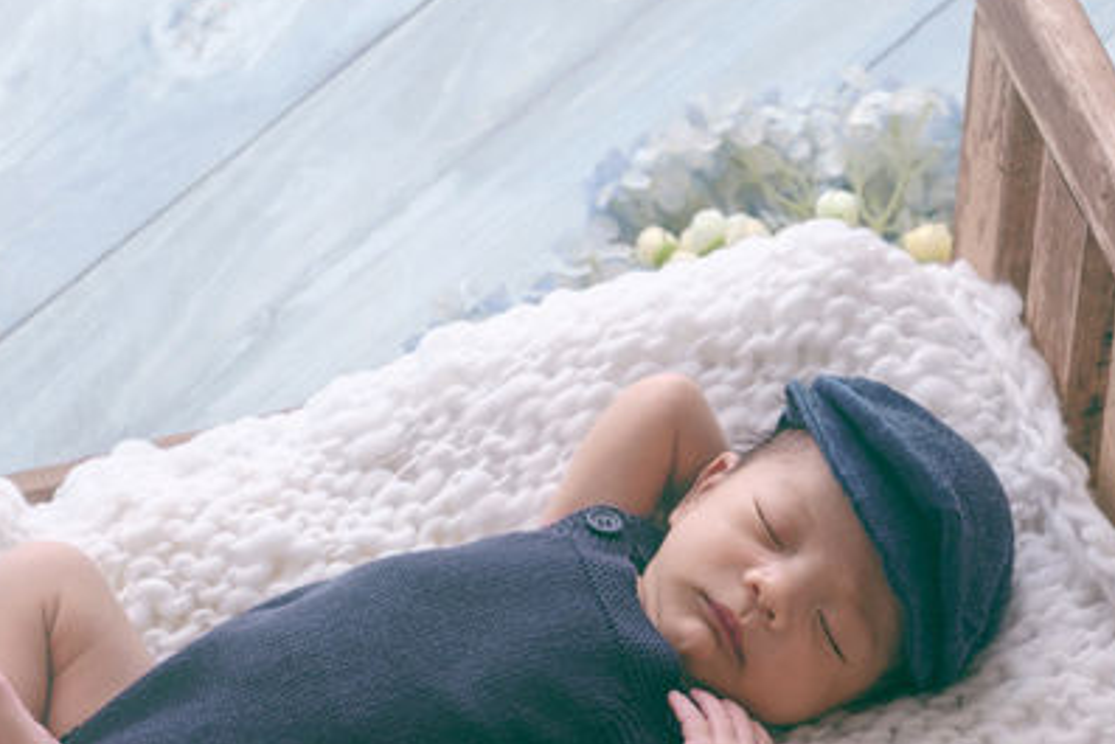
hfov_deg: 14.0
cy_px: 827
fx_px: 4523
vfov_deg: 9.3
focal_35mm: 146
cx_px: 494
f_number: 2.8
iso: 200
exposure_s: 1/160
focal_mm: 38.8
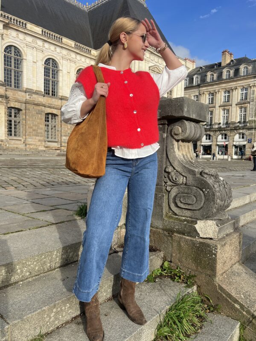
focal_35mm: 26
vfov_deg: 67.3
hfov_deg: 53.1
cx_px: 128
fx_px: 256
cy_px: 170
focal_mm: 5.7
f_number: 1.5
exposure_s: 1/2841
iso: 50
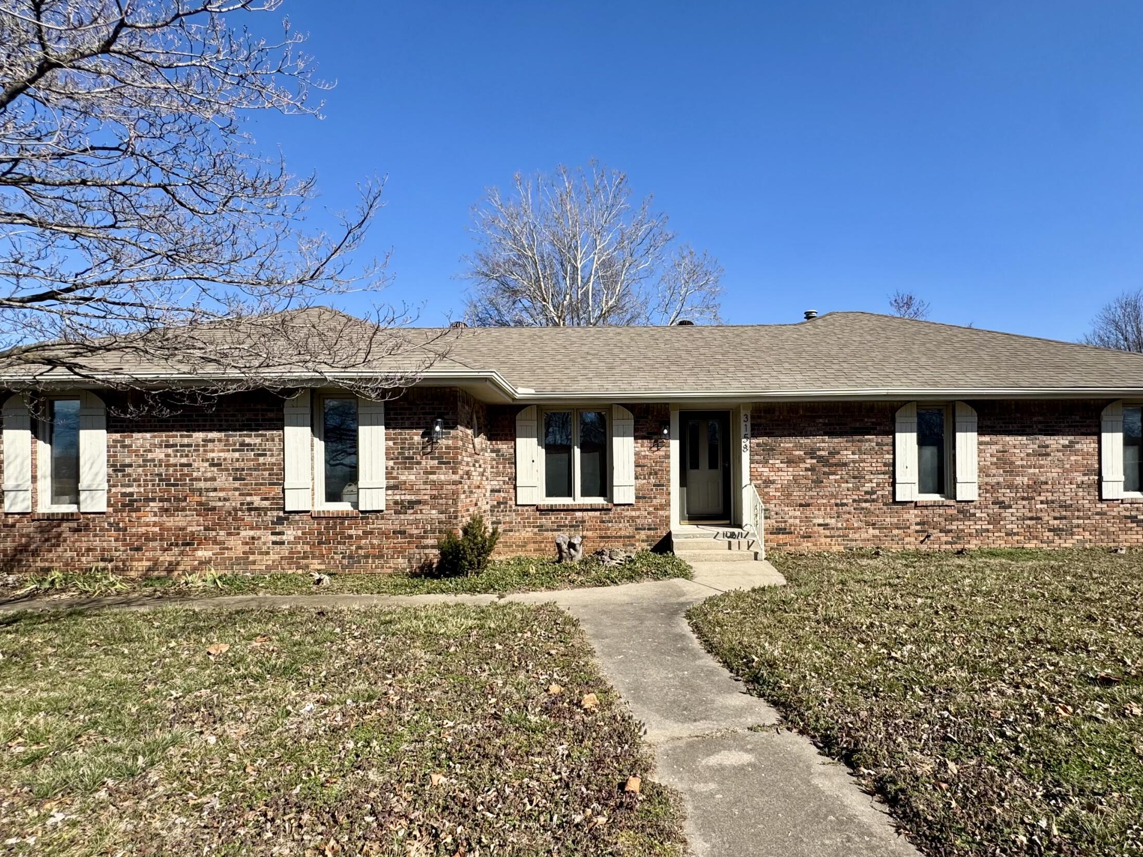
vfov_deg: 68.4
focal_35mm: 19
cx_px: 629
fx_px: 627
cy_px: 486
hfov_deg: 84.4
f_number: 2.2
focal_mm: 2.22
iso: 40
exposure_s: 1/1672
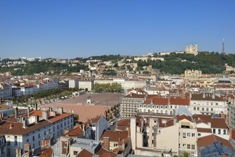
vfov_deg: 45.0
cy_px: 78
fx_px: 189
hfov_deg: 63.7
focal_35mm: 29
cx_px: 118
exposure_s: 1/250
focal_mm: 29
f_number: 13
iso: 100
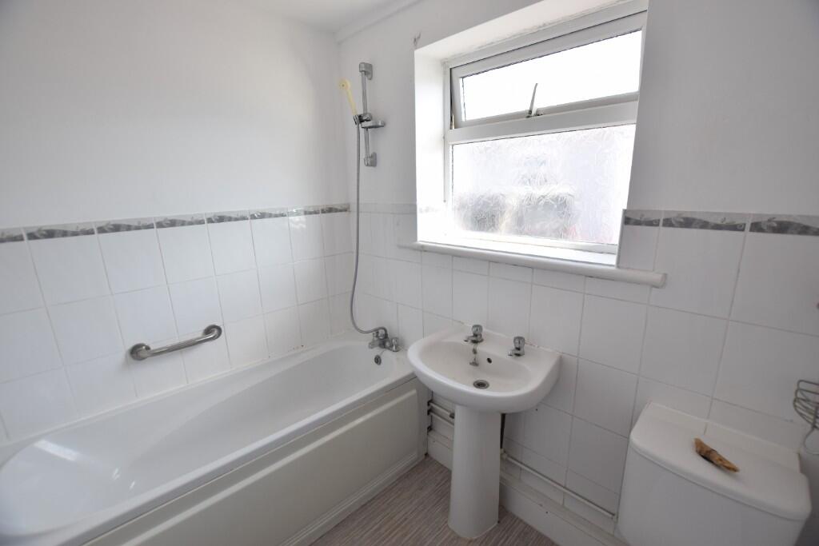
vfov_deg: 77.3
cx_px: 410
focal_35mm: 15
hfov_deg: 100.4
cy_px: 273
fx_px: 341
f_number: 4
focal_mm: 10
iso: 100
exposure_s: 1/60
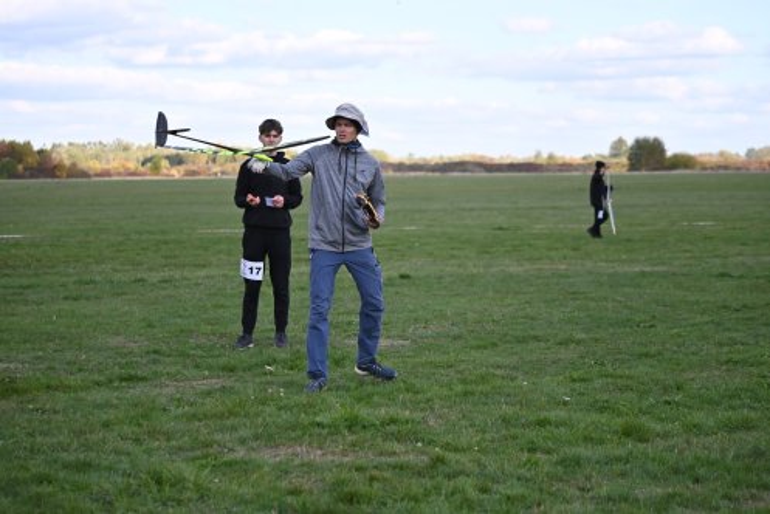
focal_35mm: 100
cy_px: 257
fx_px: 2140
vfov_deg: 13.7
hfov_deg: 20.4
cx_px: 385
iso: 1250
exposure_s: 1/3200
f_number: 4.5
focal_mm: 100
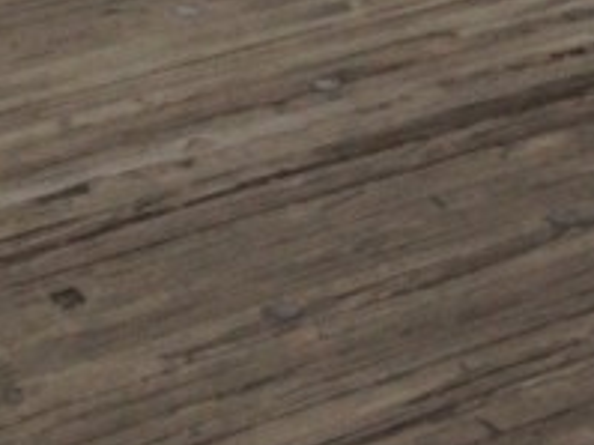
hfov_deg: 11.4
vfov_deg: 8.1
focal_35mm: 170
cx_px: -122
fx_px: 2915
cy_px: -615
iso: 50
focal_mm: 4.12
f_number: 2.4
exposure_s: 1/455
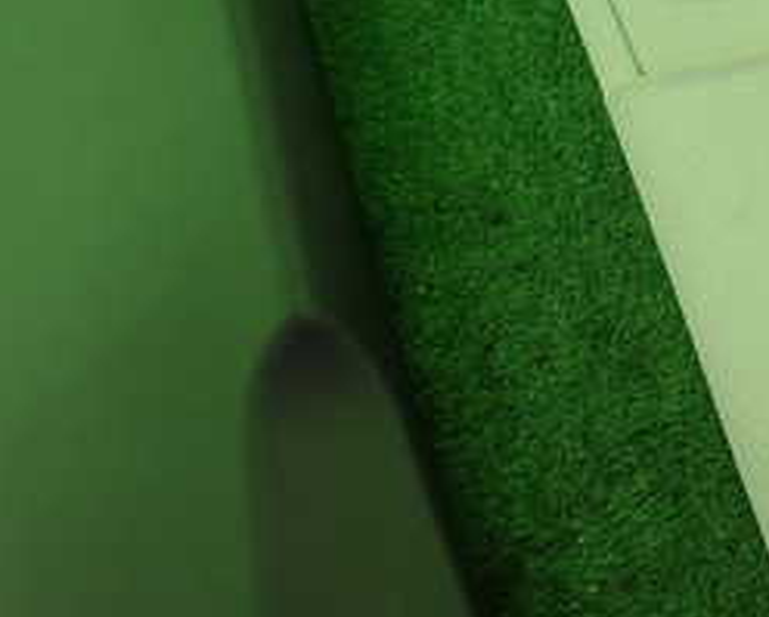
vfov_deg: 25.6
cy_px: 174
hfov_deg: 28.6
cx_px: 868
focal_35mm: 59
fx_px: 1344
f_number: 2.8
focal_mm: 4.5
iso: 100
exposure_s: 1/125
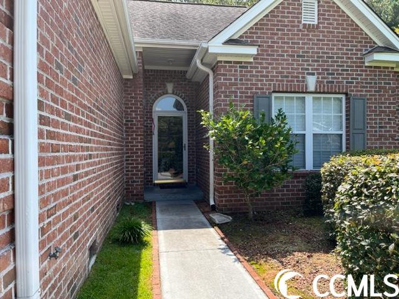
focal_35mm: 26
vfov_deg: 53.1
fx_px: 300
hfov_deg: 67.3
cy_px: 150
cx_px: 200
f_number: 1.6
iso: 50
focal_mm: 5.1
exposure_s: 1/891
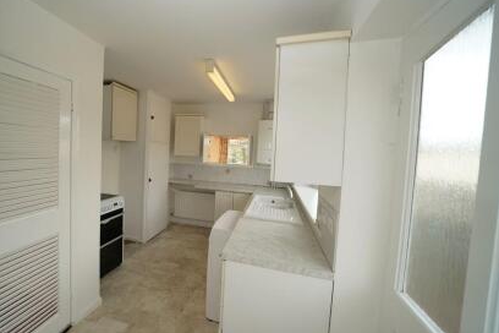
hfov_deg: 103.5
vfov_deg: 81.2
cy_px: 159
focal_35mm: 14
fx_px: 194
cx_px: 212
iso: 250
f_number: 4
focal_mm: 12
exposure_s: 1/160
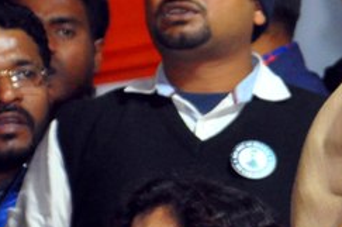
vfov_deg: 3.9
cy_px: -78
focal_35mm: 346
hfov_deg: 5.9
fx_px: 3281
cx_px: 432
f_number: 5.6
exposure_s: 1/200
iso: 2000
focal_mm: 70
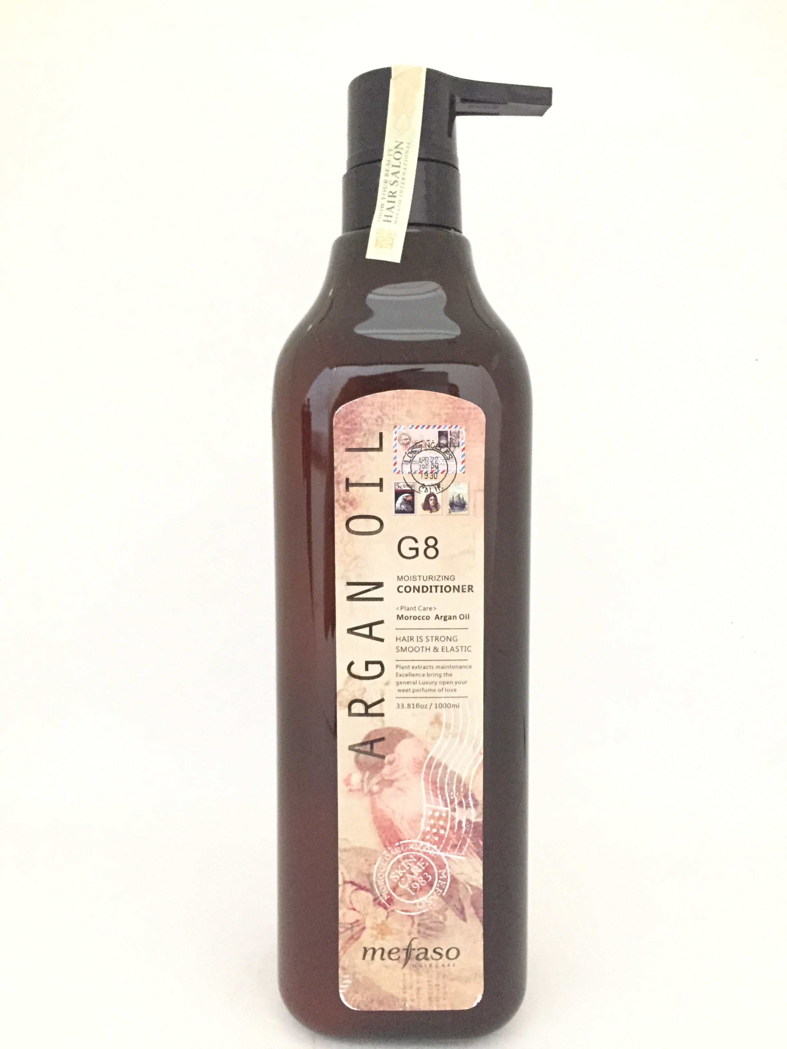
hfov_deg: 48.2
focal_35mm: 29
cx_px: 394
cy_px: 524
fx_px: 879
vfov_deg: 61.7
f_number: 2.2
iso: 400
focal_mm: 4.15
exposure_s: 1/17
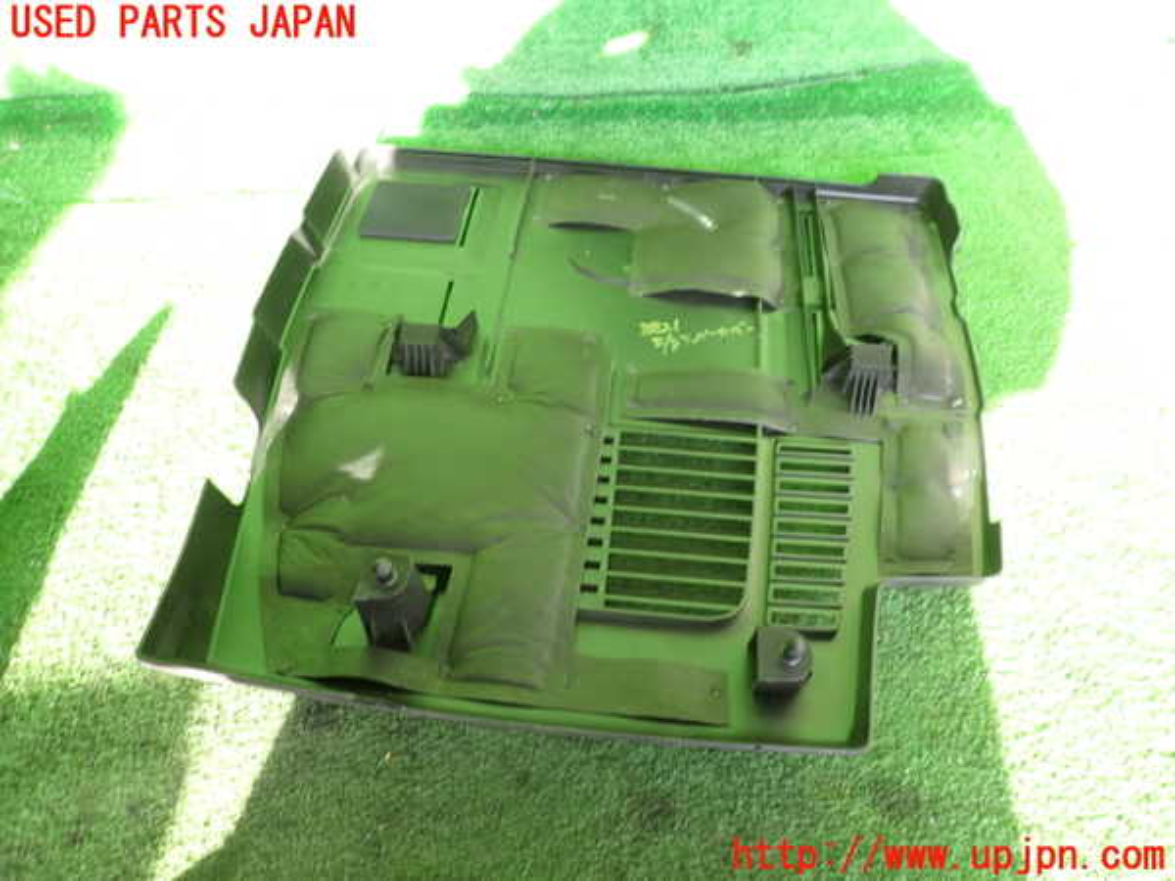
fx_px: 849
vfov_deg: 54.9
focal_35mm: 25
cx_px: 588
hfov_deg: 69.4
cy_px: 440
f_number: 2
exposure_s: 1/60
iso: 125
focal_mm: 4.5
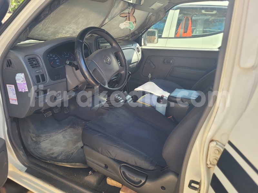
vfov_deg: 53.1
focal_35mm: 26
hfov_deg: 67.3
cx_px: 129
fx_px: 194
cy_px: 96
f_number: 1.8
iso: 40
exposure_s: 1/205
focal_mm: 5.4
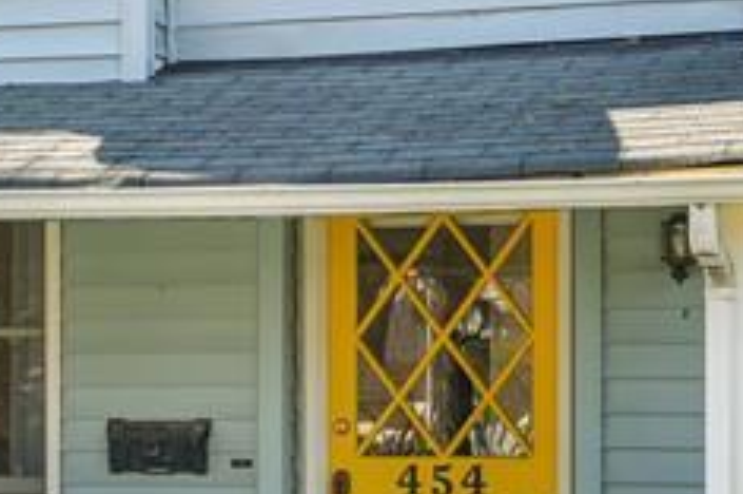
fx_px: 2700
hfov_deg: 15.5
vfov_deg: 10.4
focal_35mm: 131
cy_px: 294
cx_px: 104
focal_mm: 30
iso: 100
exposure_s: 1/50
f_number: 8
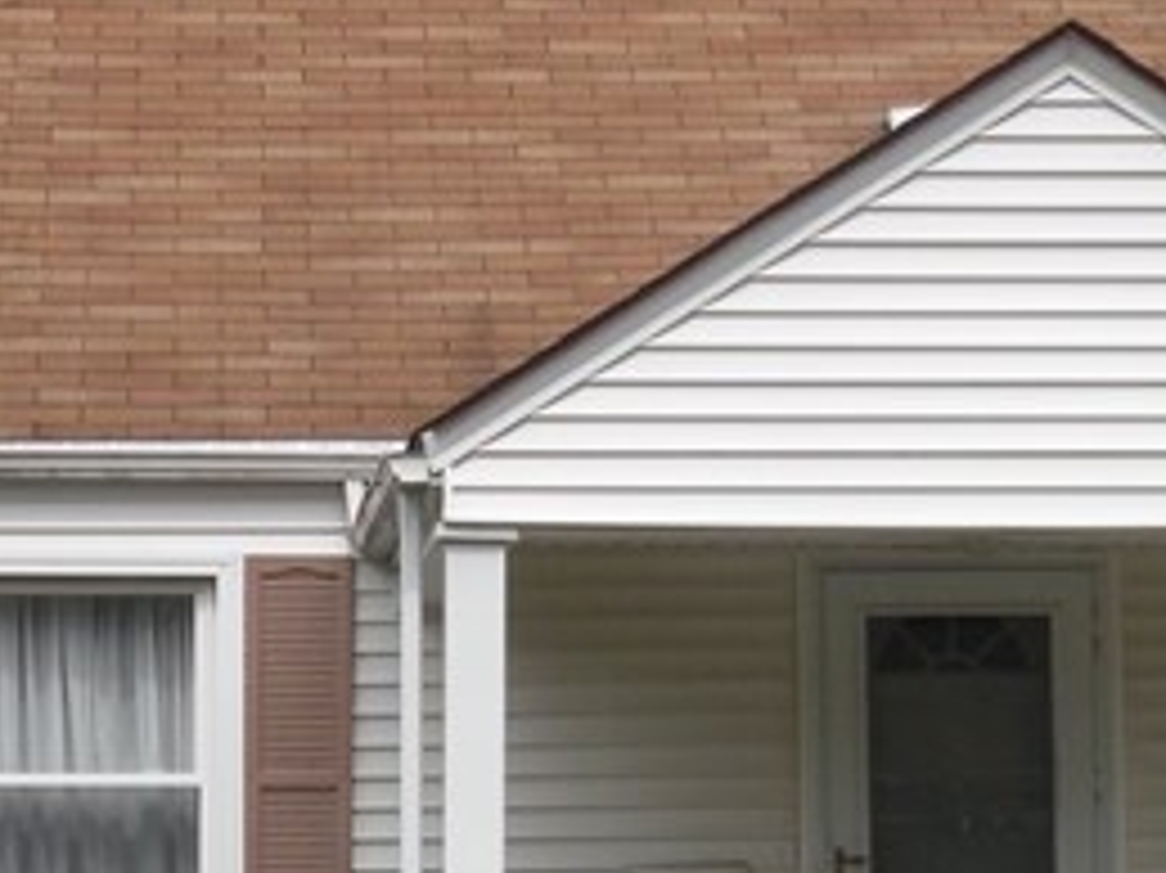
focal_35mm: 166
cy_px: 882
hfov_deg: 11.9
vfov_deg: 8.9
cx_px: 639
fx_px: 5589
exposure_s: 1/228
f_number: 5.6
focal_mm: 7.4
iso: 64
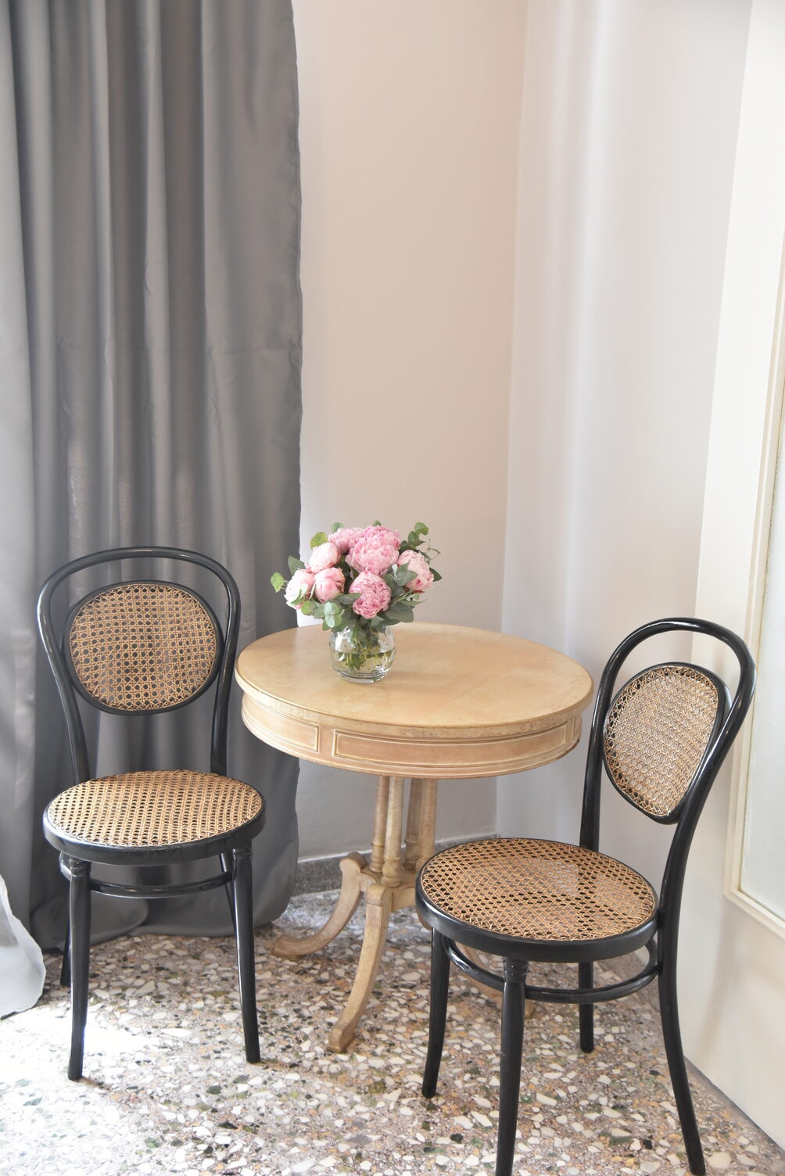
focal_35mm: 46
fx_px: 1503
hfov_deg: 29.3
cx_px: 392
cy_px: 588
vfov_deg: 42.7
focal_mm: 46
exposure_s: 1/60
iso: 2500
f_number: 4
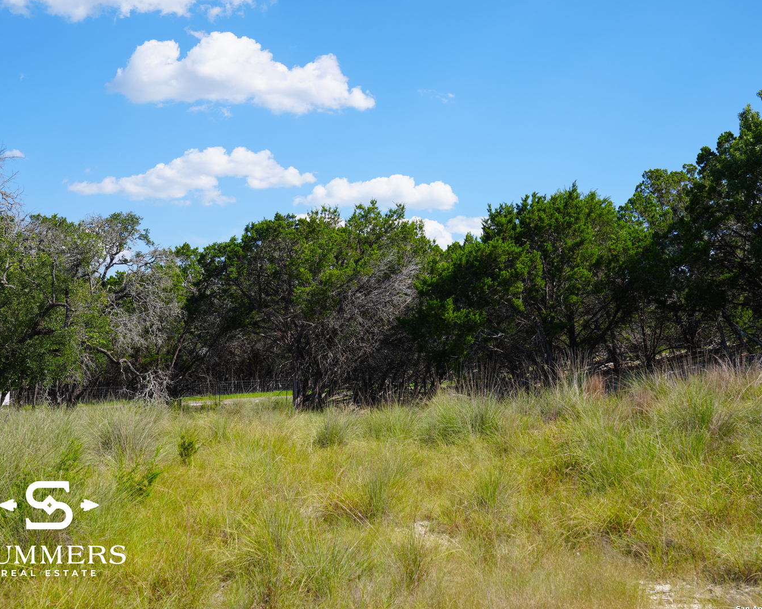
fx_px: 1105
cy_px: 305
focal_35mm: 49
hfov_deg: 38.0
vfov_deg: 30.8
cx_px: 397
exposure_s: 1/125
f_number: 9
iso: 100
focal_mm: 43
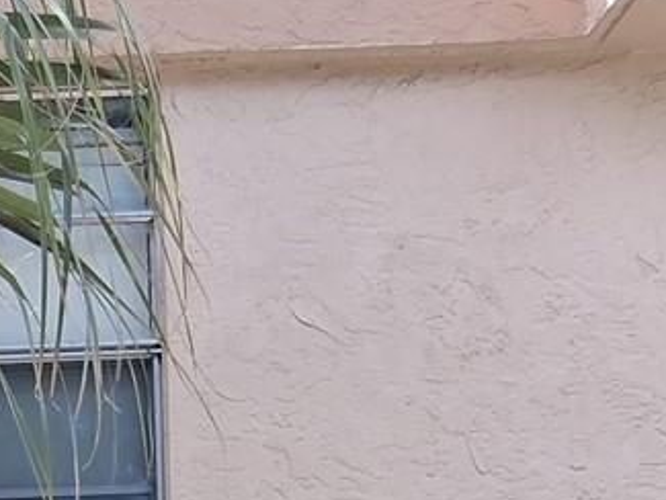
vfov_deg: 10.1
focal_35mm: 128
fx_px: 2464
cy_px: 1217
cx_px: -902
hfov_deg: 12.4
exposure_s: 1/154
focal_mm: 3.98
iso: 25
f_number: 1.8
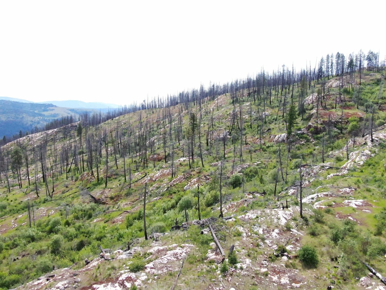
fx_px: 279
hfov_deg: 69.4
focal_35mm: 25
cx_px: 193
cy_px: 145
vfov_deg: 54.9
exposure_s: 1/4000
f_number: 2.8
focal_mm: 4.48
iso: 800
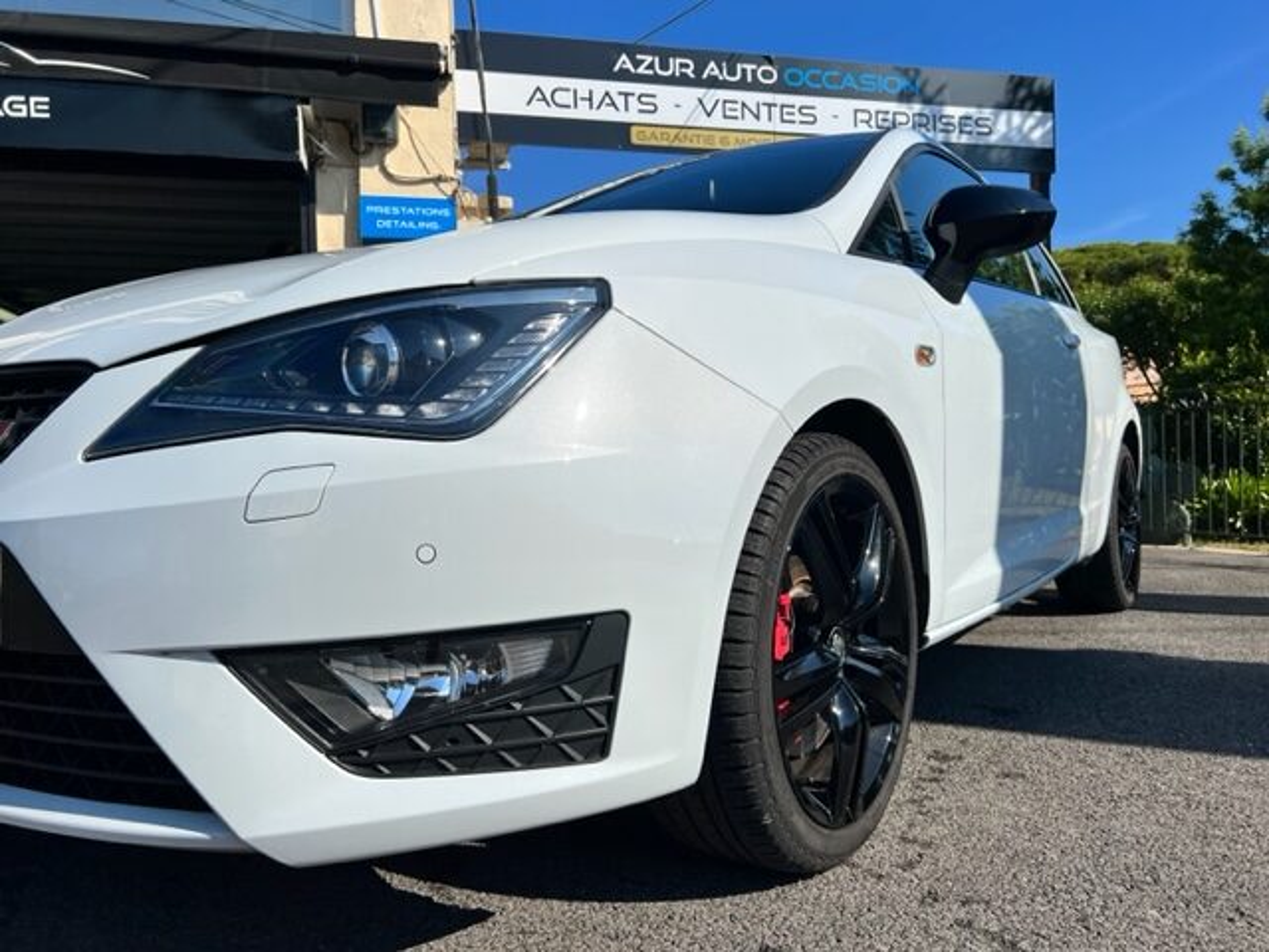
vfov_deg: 53.1
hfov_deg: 67.3
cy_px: 476
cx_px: 634
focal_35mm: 26
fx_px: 953
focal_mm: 5.7
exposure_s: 1/10309
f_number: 1.5
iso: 50
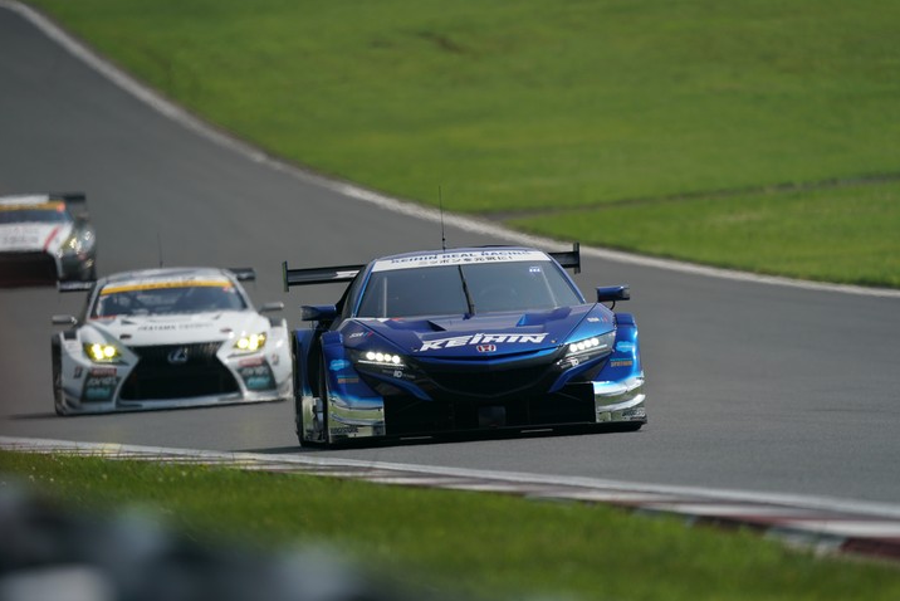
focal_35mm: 603
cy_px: 300
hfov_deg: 3.4
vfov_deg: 2.3
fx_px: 15080
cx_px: 449
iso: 200
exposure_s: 1/1600
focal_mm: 600
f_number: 6.3
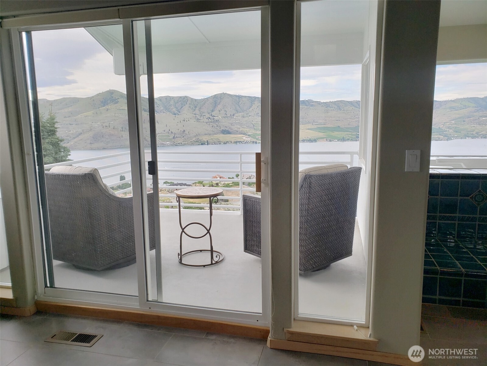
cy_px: 183
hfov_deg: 67.3
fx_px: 366
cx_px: 244
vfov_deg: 53.1
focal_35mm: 26
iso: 50
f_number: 2.4
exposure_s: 1/143
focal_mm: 4.3
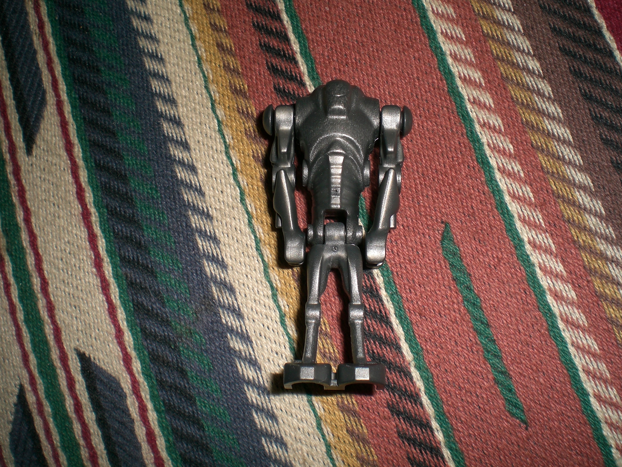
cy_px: 234
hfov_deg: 49.0
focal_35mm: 38
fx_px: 683
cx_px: 311
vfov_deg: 37.7
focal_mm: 6.3
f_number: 4.4
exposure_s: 1/60
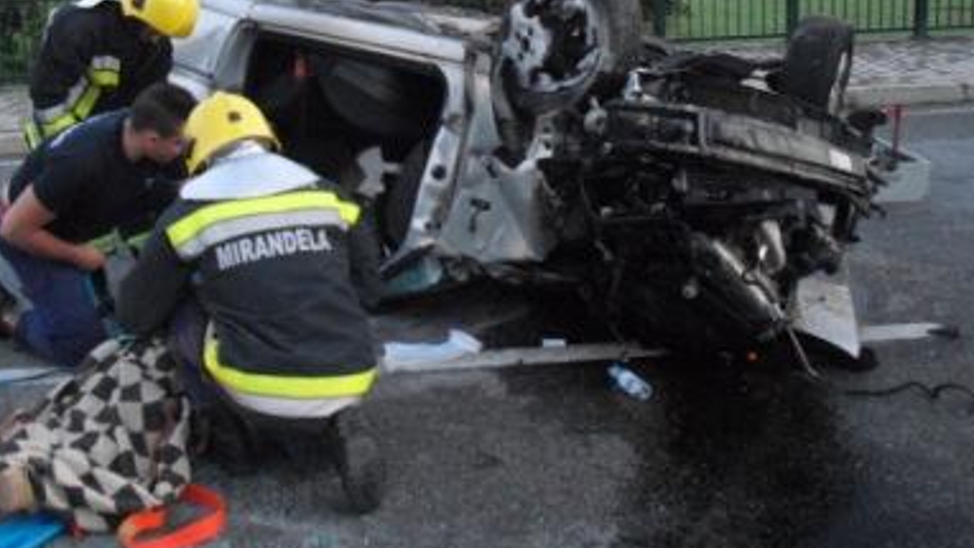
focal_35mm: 46
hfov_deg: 44.5
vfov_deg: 25.8
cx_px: 421
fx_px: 1188
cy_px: 178
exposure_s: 1/50
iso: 800
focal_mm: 6.3
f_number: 3.1
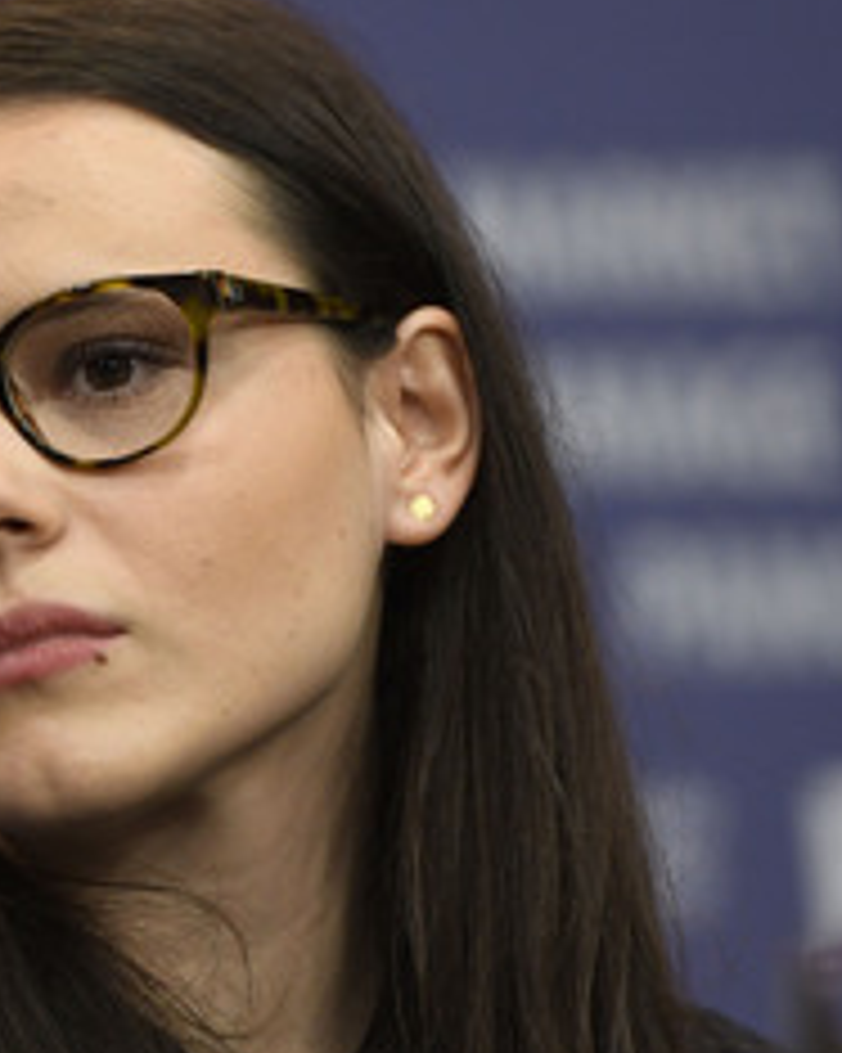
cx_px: 115
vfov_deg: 5.4
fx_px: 11252
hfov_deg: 4.3
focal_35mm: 361
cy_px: 603
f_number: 4
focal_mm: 200
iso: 1250
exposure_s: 1/400
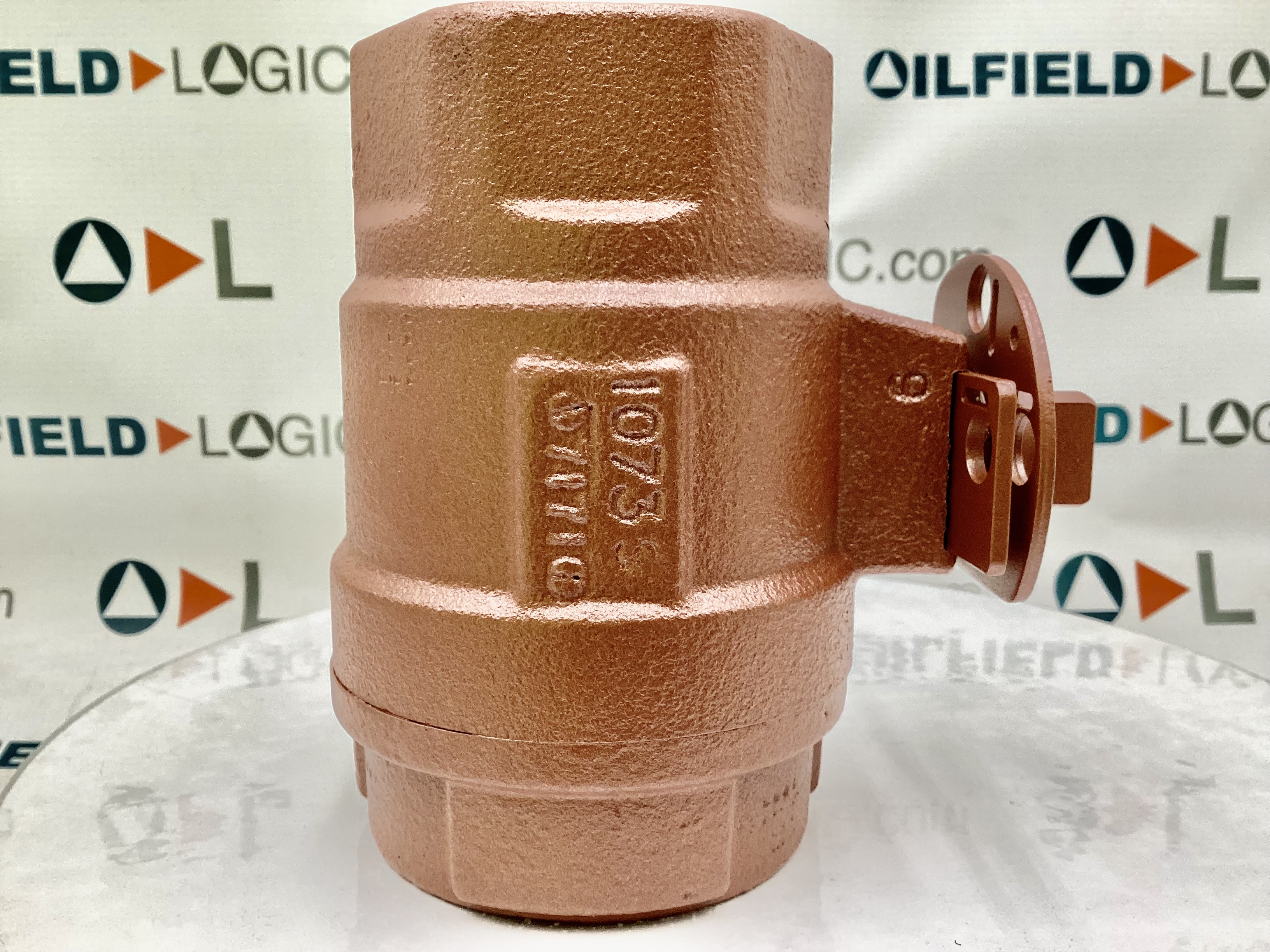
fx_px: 1137
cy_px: 476
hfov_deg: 58.4
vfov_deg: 45.4
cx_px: 635
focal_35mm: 31
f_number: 2.4
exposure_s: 1/120
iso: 64
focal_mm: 3.3
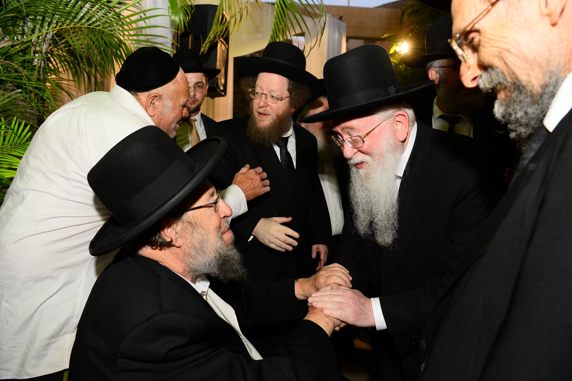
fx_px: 381
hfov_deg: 73.8
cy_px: 190
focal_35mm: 24
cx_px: 286
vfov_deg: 53.1
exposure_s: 1/100
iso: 640
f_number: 5
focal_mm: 24
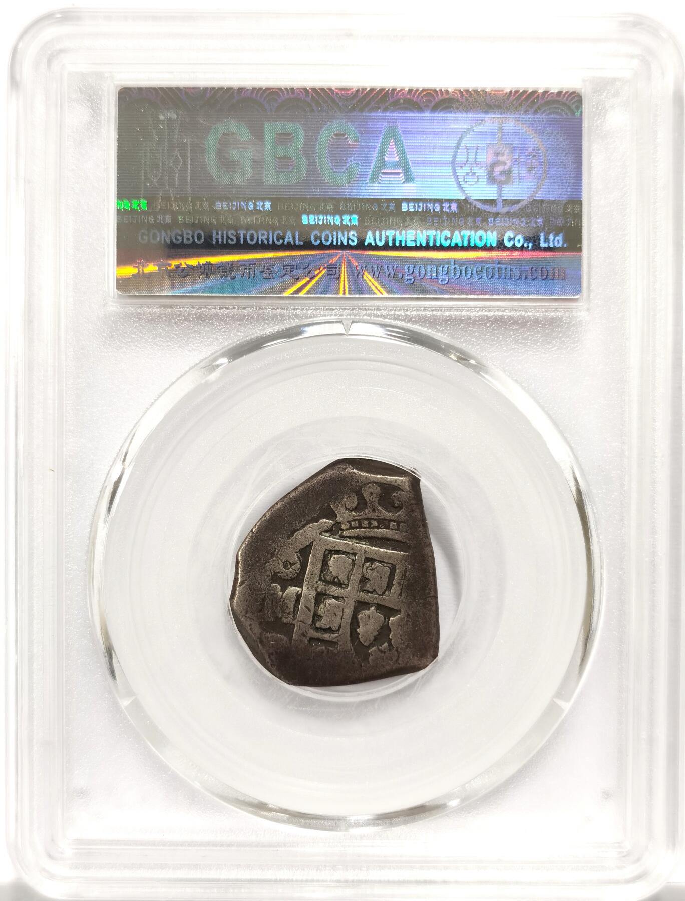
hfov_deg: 27.3
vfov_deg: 35.4
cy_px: 450
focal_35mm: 54
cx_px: 342
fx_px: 1413
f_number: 16
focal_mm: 5.56
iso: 160
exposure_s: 1/100
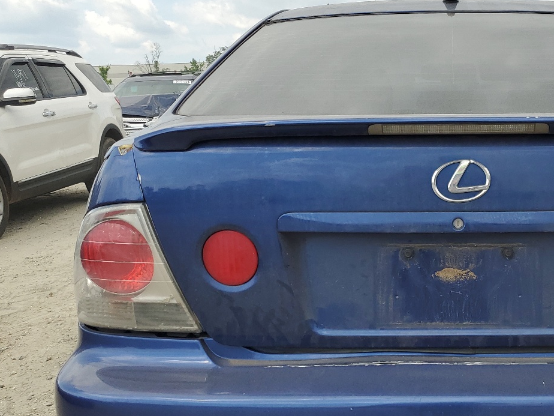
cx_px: 453
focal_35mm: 45
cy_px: 273
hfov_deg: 40.1
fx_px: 720
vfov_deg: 32.0
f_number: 1.5
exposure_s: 1/2000
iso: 50
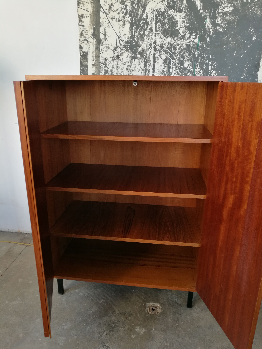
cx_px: 131
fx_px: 272
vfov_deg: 65.3
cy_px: 174
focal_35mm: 27
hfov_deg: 51.4
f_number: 2.2
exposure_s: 1/50
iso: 125
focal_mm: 4.5
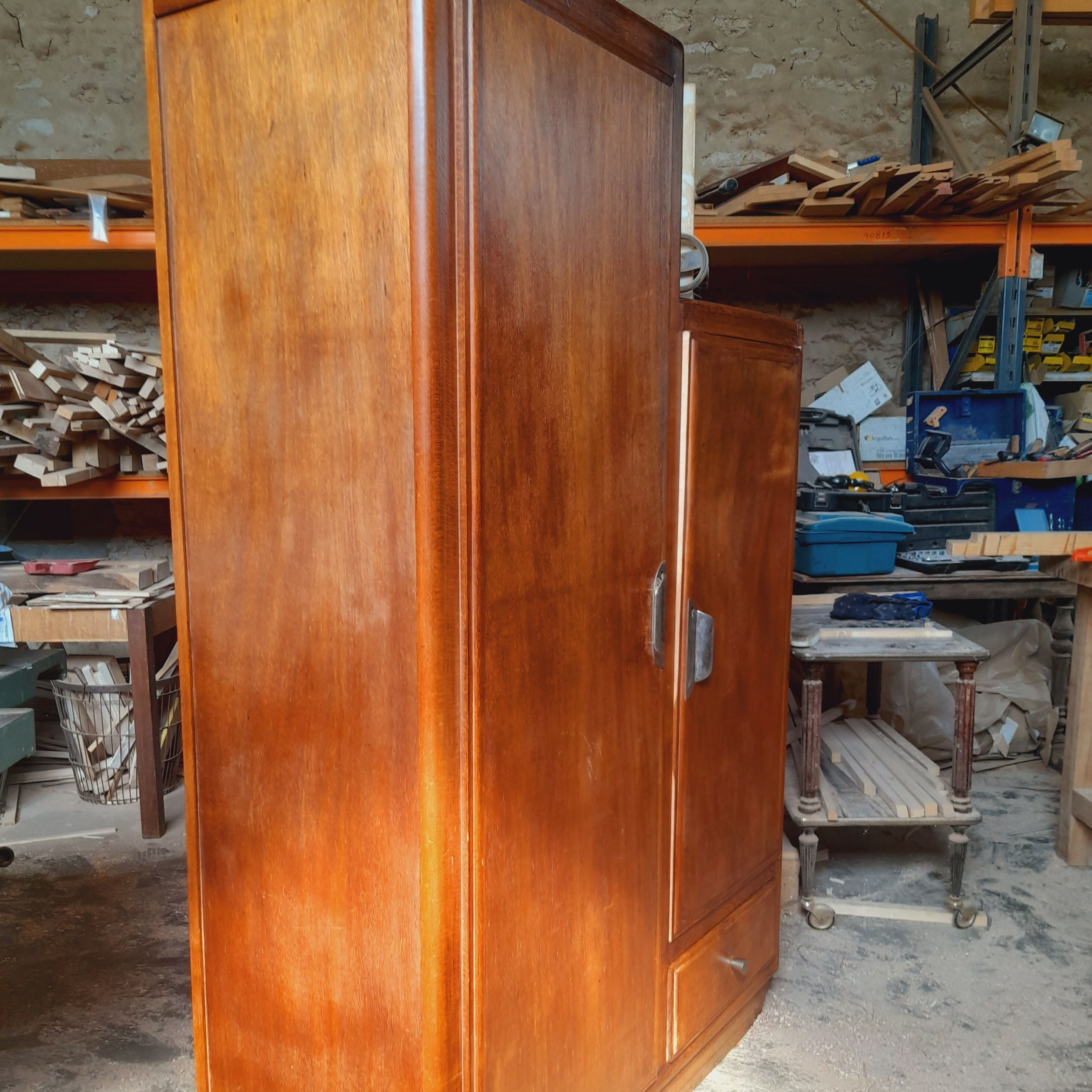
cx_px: 548
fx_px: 1071
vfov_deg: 53.9
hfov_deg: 54.0
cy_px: 622
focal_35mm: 30
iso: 64
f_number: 2
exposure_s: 1/30
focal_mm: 4.6
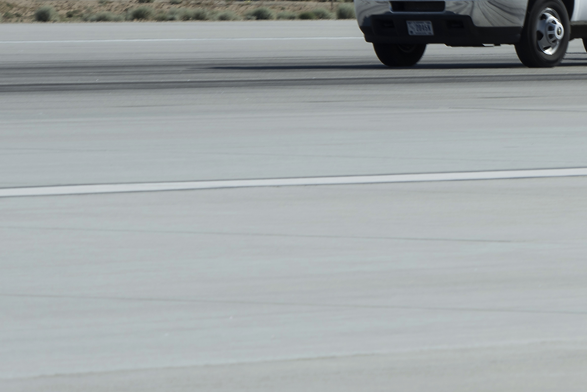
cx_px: 856
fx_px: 9102
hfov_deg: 3.7
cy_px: -64
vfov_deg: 2.5
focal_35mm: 558
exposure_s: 1/250
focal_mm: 180
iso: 64
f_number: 11
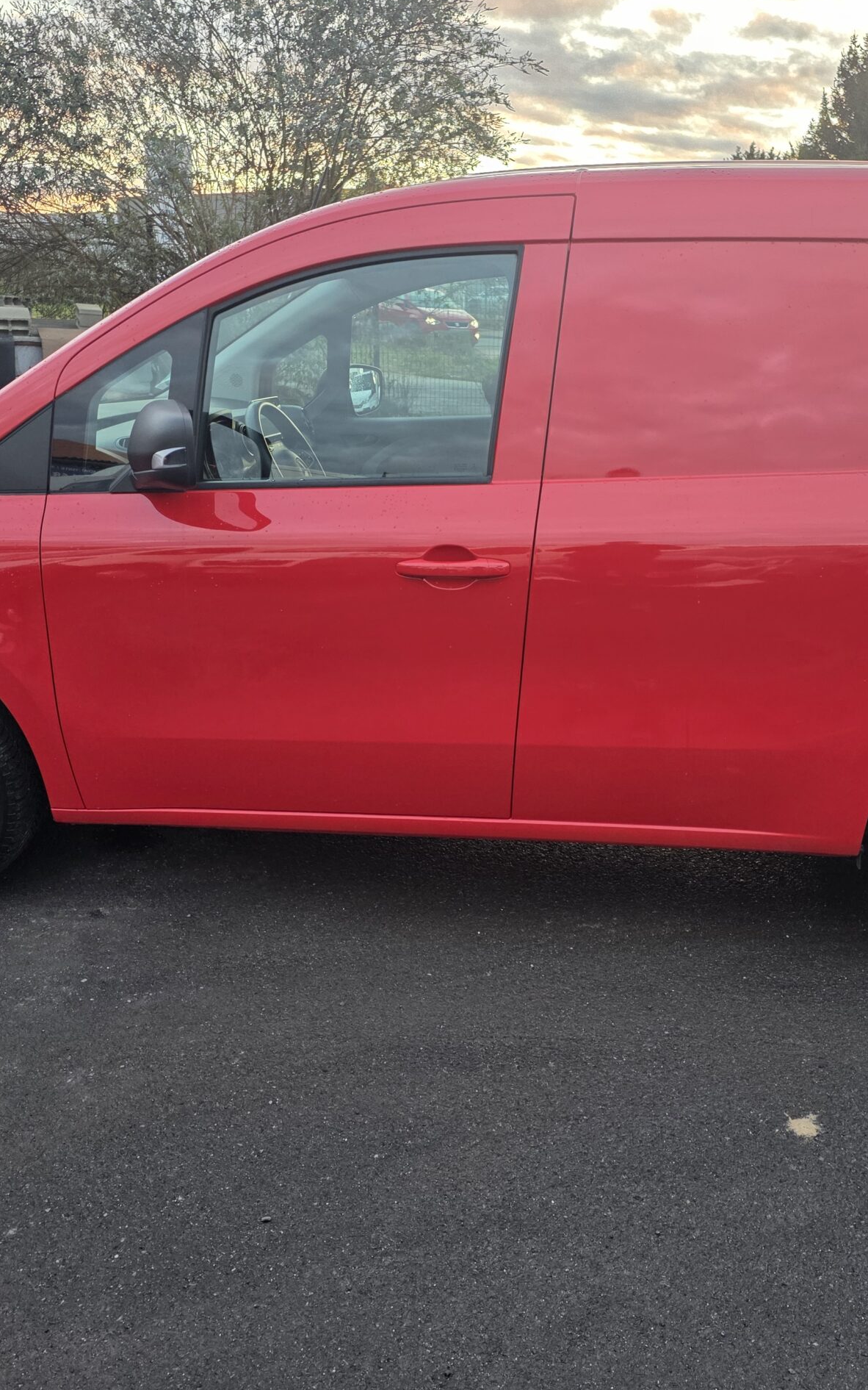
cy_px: 695
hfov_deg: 38.2
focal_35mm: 33
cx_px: 516
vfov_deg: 58.1
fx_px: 1249
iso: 125
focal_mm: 6.25
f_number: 1.7
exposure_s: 1/100
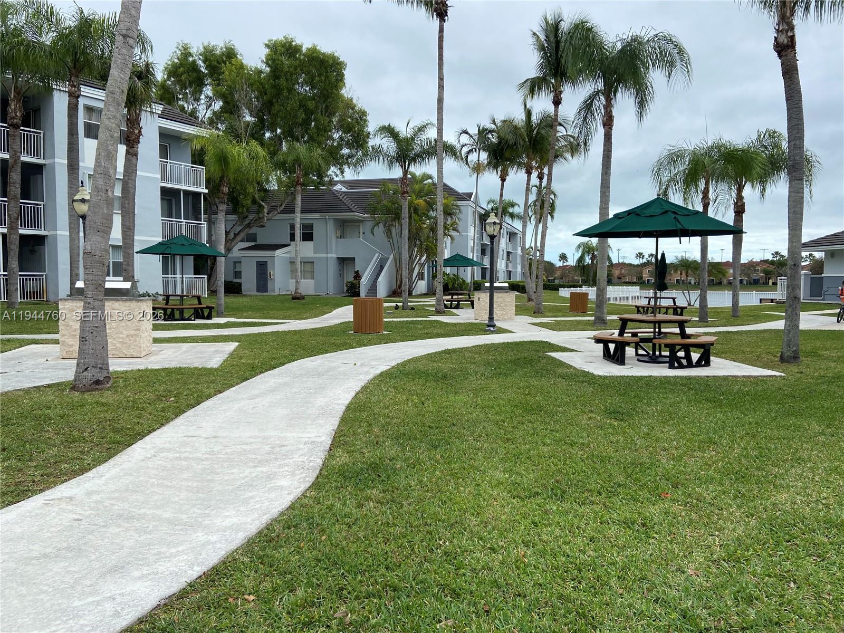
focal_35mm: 26
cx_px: 422
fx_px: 634
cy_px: 316
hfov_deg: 67.3
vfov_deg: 53.1
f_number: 1.8
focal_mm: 4.25
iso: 32
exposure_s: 1/1678
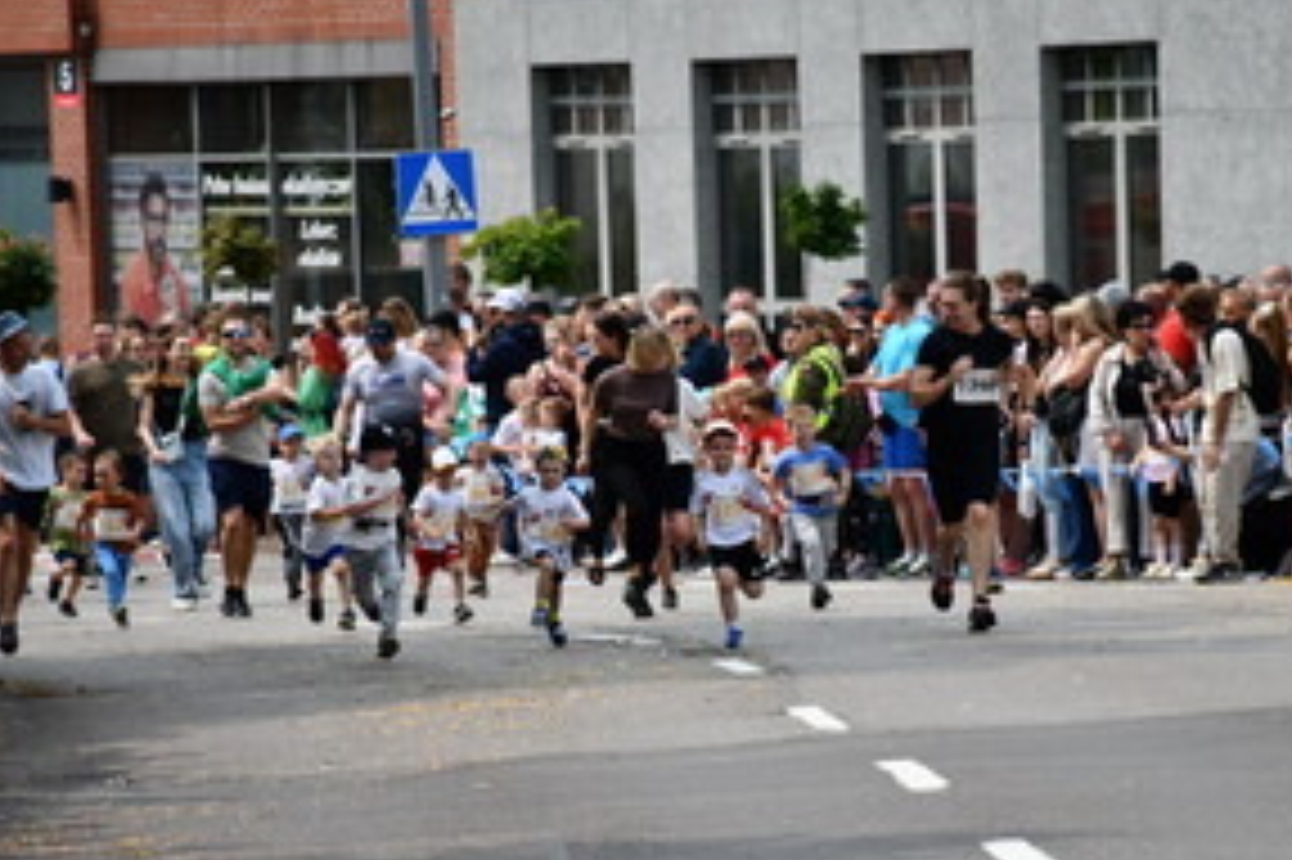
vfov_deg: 4.4
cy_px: 509
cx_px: 698
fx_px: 11190
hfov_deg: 6.6
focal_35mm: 312
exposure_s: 1/1000
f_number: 5.6
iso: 200
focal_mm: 140
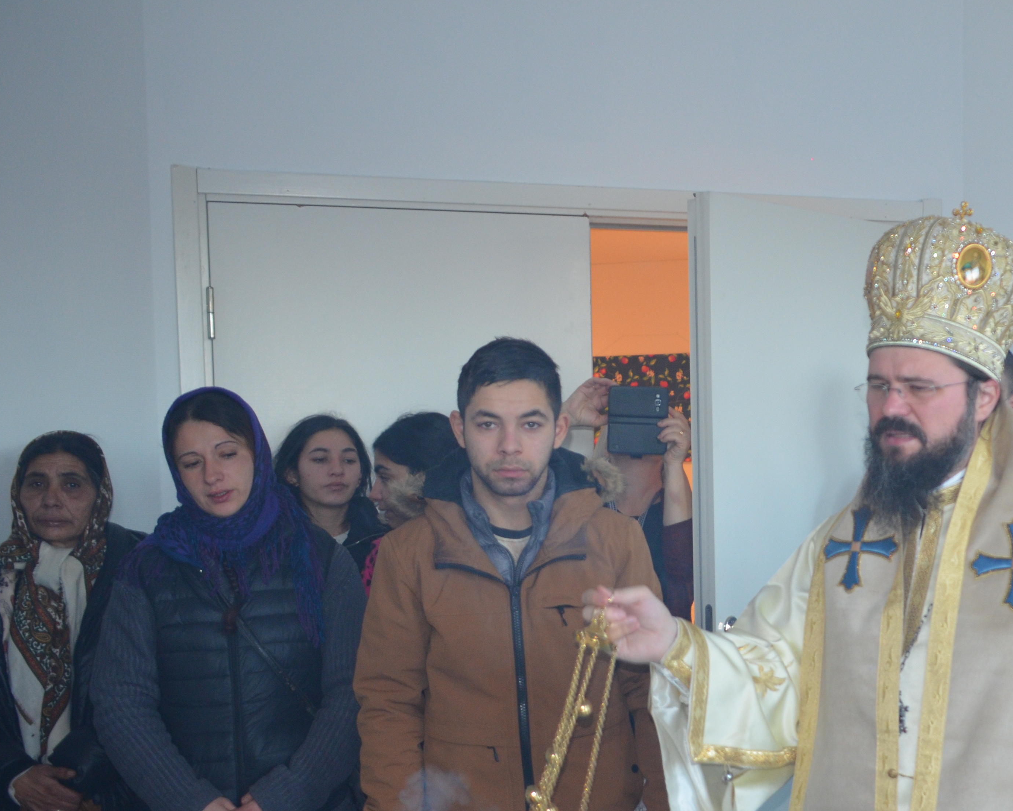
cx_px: 873
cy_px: 540
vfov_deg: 30.0
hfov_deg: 35.5
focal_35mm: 50
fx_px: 1499
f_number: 3
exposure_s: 1/60
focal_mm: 20
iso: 560
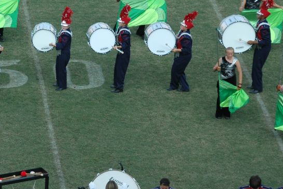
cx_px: 41
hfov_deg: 7.7
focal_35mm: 268
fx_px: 2107
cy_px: 49
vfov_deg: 5.1
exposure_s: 1/250
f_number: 5.3
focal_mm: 95
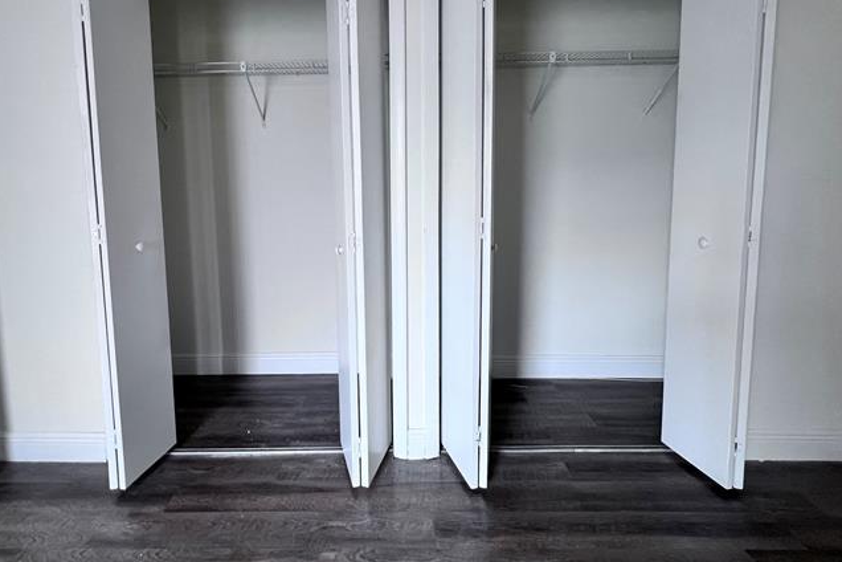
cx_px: 377
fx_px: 398
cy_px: 207
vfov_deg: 69.2
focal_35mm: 17
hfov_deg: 93.0
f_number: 1.8
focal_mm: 1.57
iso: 200
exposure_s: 1/120
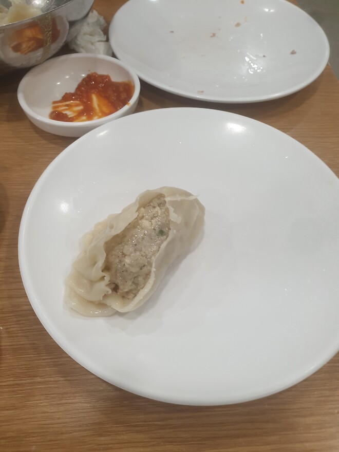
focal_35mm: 26
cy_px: 226
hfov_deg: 53.1
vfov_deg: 67.3
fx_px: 339
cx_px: 170
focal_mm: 4.3
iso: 160
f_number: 2.4
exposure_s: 1/60
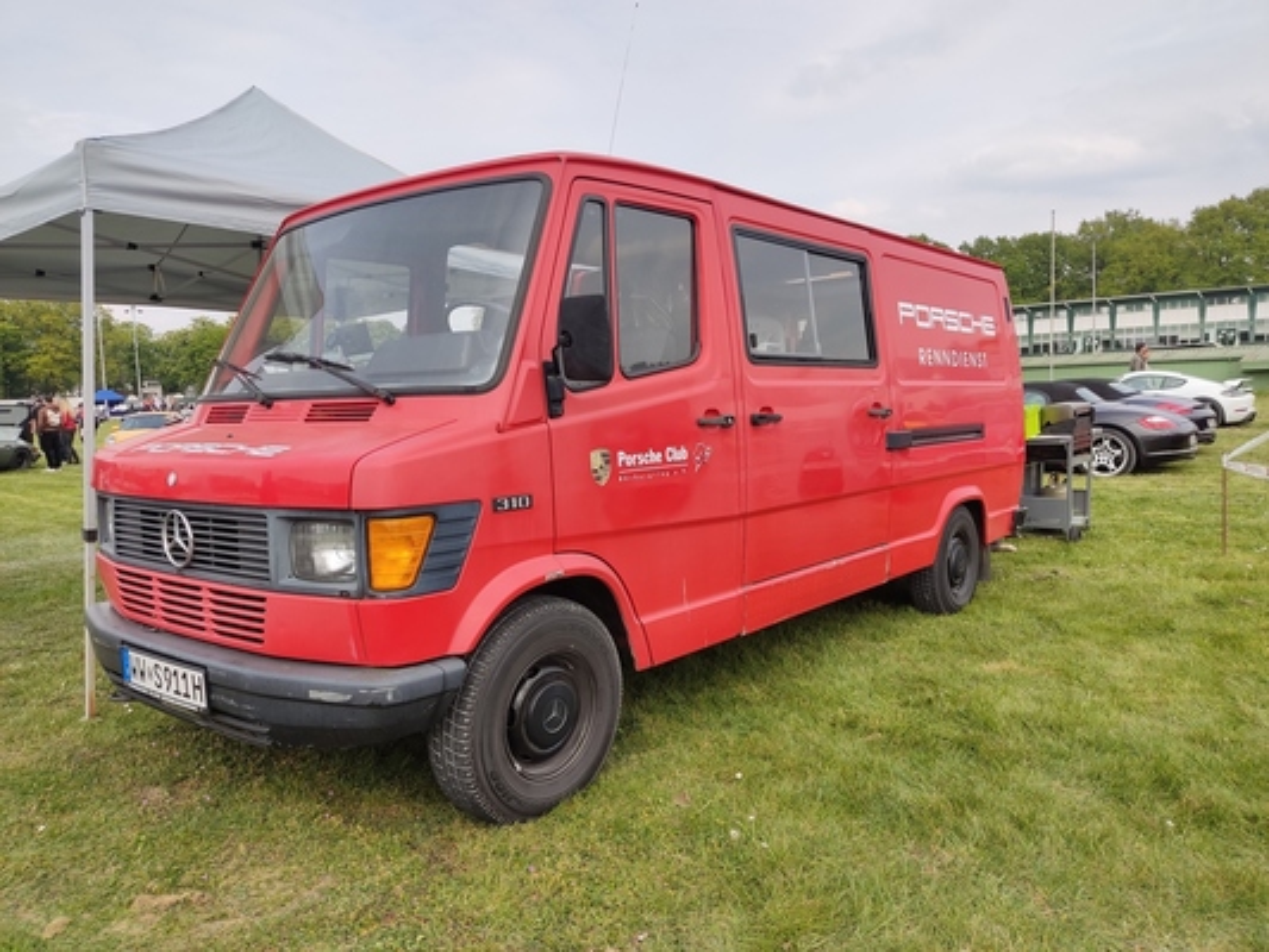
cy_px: 476
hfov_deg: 69.4
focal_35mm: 25
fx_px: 917
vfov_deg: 54.9
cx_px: 634
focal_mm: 4.71
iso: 50
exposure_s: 1/851
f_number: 1.79
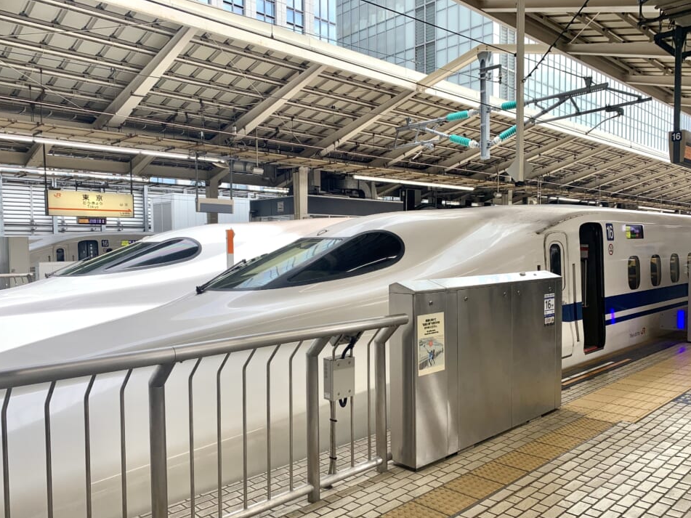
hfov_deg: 63.5
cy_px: 278
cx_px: 345
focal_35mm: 28
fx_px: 559
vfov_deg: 49.7
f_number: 1.8
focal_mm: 4.25
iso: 25
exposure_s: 1/137
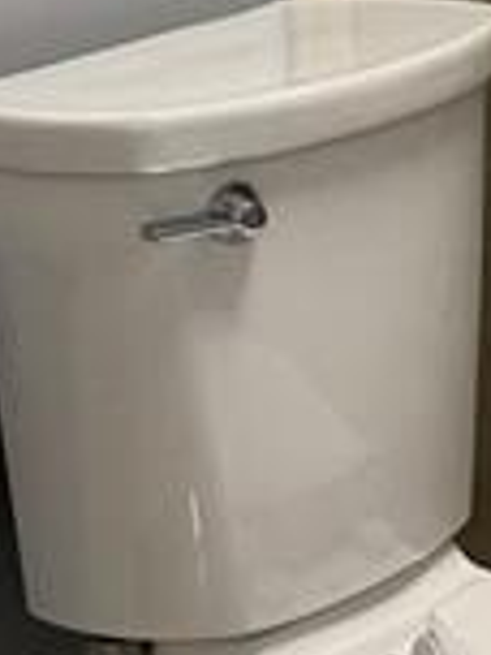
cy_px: -172
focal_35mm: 190
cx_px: 478
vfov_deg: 10.2
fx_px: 3593
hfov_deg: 7.8
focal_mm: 6.76
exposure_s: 1/120
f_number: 1.78
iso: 160
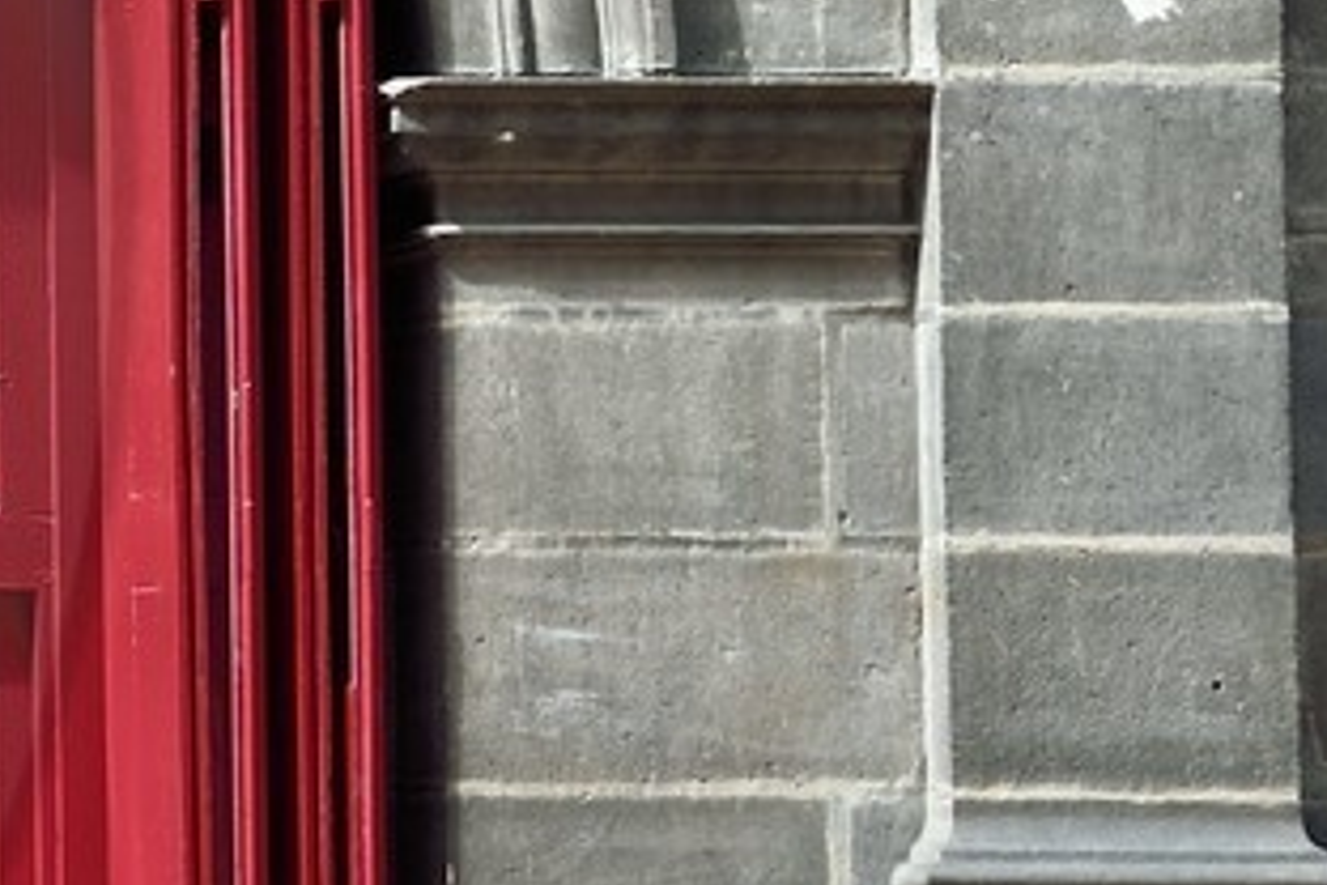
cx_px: -1646
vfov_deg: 7.0
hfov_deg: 9.6
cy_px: 204
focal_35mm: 195
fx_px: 7187
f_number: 7.1
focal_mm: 38
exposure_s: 1/250
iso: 200
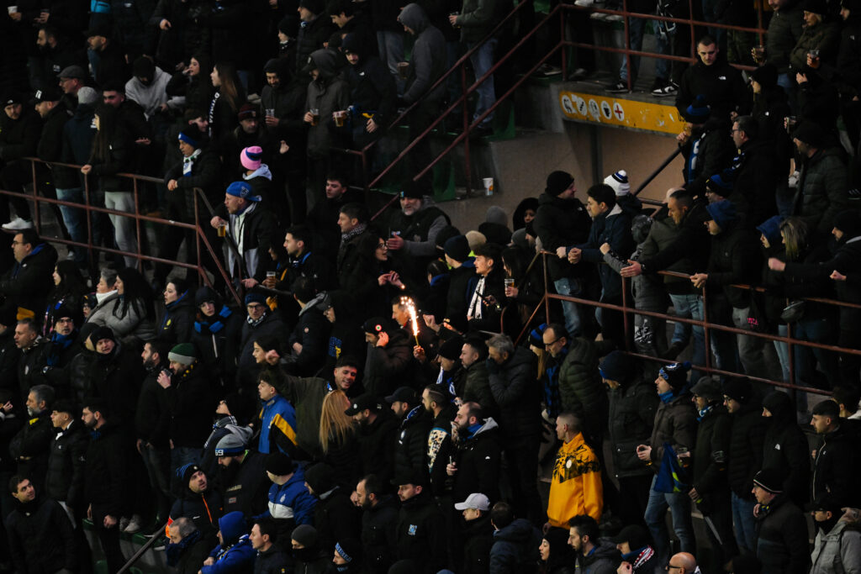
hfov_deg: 6.2
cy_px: 287
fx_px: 7893
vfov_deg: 4.2
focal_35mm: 330
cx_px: 430
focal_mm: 330
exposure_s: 1/125
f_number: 6
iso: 4000
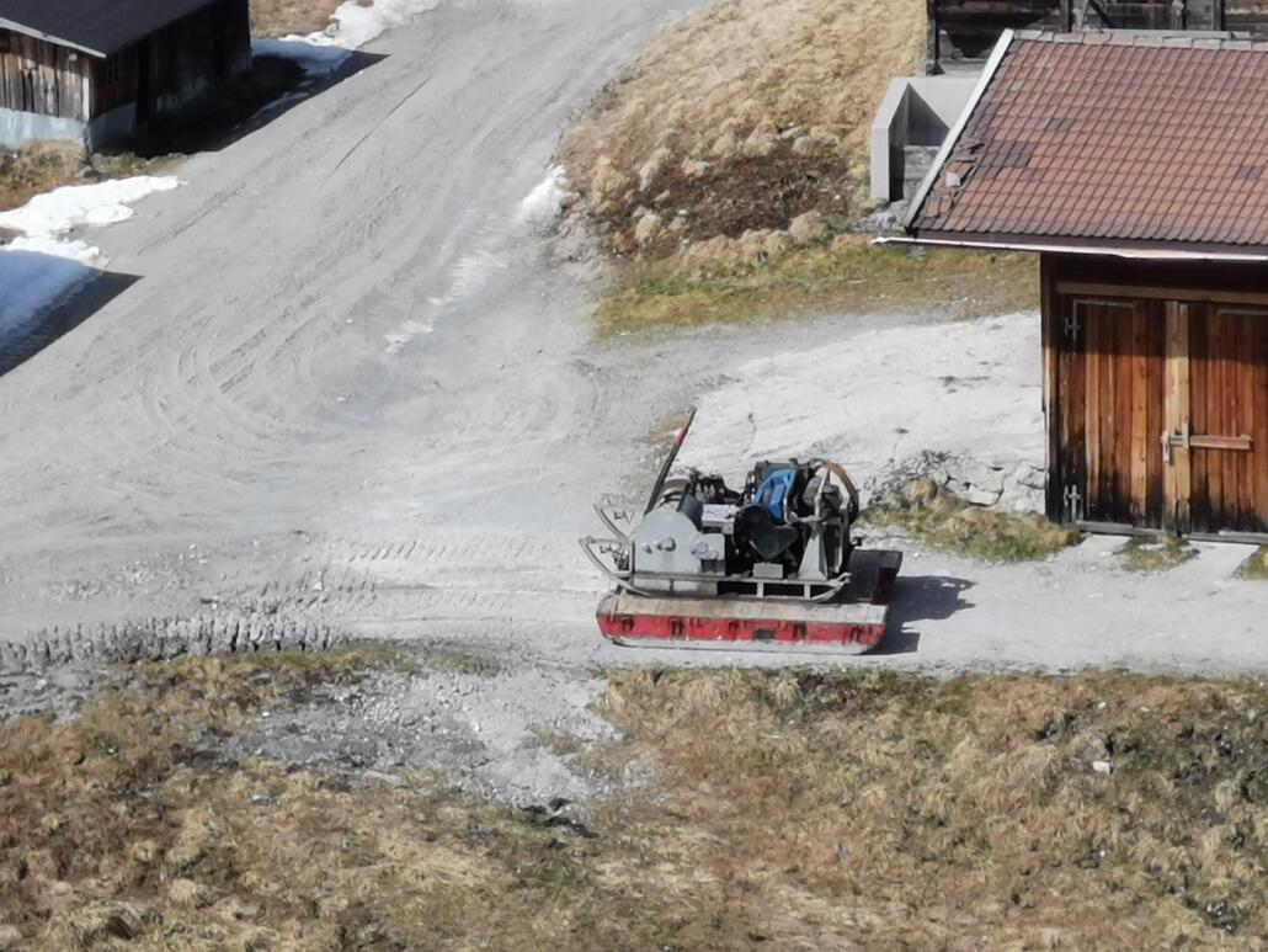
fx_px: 8610
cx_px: 634
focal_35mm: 235
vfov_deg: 6.3
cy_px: 476
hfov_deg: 8.4
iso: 50
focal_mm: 7.48
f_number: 2.4
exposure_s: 1/1595
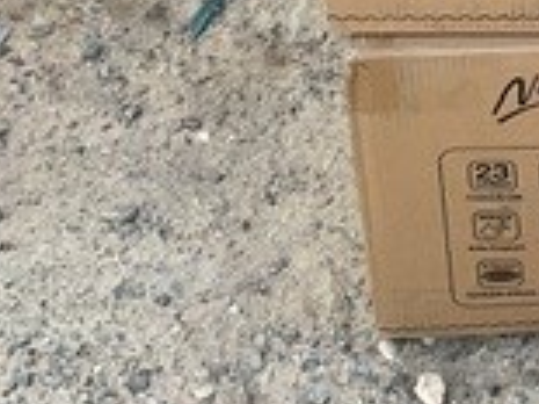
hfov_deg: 15.3
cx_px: 779
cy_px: -327
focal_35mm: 120
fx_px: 1867
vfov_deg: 11.4
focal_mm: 3
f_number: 1.8
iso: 16
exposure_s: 1/302
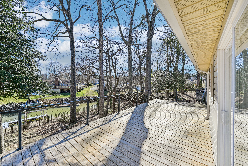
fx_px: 96
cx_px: 124
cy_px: 83
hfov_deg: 104.3
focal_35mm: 14
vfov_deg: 81.2
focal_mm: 14
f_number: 8
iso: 100
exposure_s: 1/500
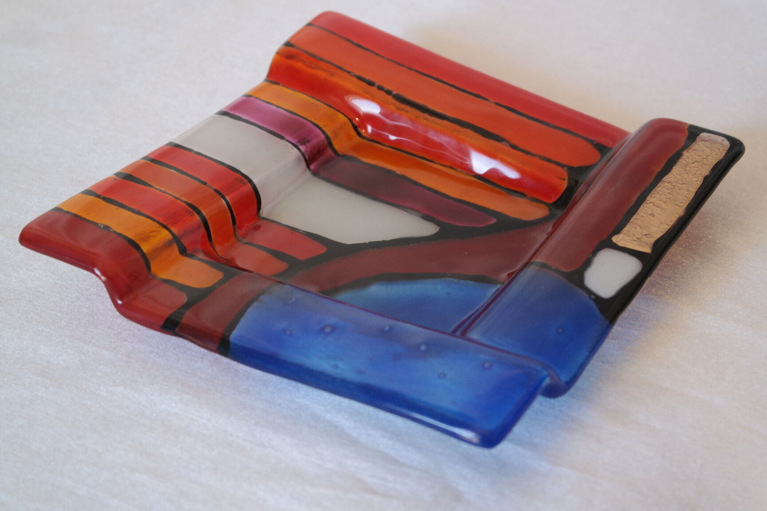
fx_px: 1640
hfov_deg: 26.3
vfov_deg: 17.7
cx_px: 384
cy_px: 256
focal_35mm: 77
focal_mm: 50
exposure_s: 1/30
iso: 800
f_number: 5.6
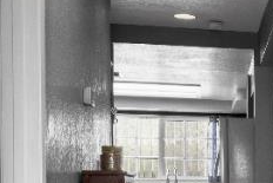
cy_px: 163
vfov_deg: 12.4
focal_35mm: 110
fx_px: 835
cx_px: 539
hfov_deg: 15.2
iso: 100
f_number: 9
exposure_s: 1/8
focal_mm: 17
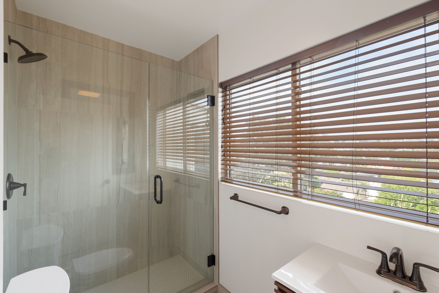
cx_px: 220
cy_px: 146
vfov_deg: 73.7
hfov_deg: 96.7
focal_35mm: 16
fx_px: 195
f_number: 9
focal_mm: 16
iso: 1000
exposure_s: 1/25
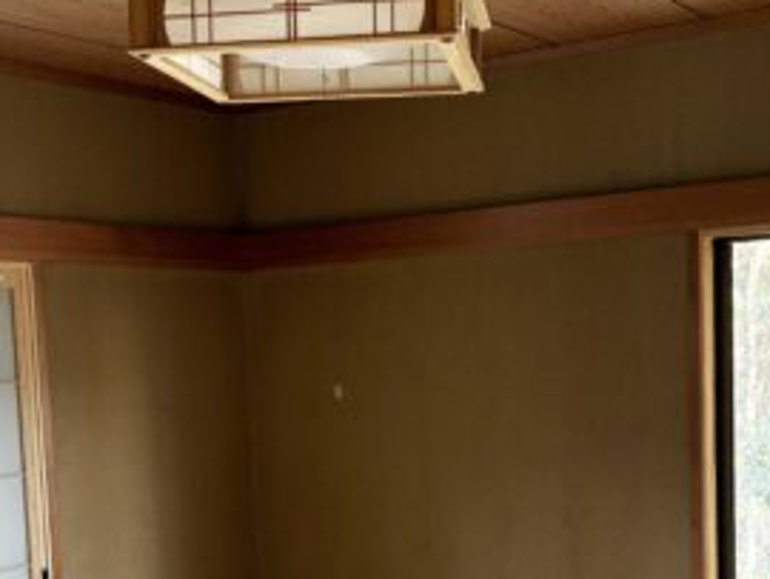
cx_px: 364
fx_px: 1314
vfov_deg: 24.4
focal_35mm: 59
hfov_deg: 32.7
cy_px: 482
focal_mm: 5.96
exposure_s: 1/63
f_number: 1.6
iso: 125
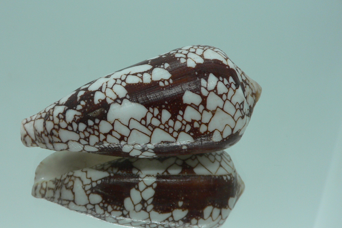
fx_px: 408
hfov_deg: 45.4
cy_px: 124
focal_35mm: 43
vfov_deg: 31.2
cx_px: 152
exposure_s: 1/60
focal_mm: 4.6
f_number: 2.8
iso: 80
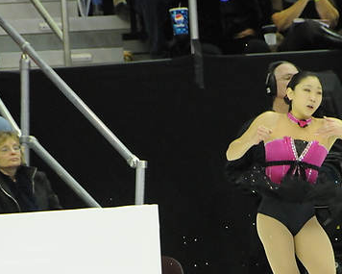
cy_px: 252
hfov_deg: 3.1
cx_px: 250
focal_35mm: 632
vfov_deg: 2.5
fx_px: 6399
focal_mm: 200
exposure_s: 1/500
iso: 3200
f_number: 5.6
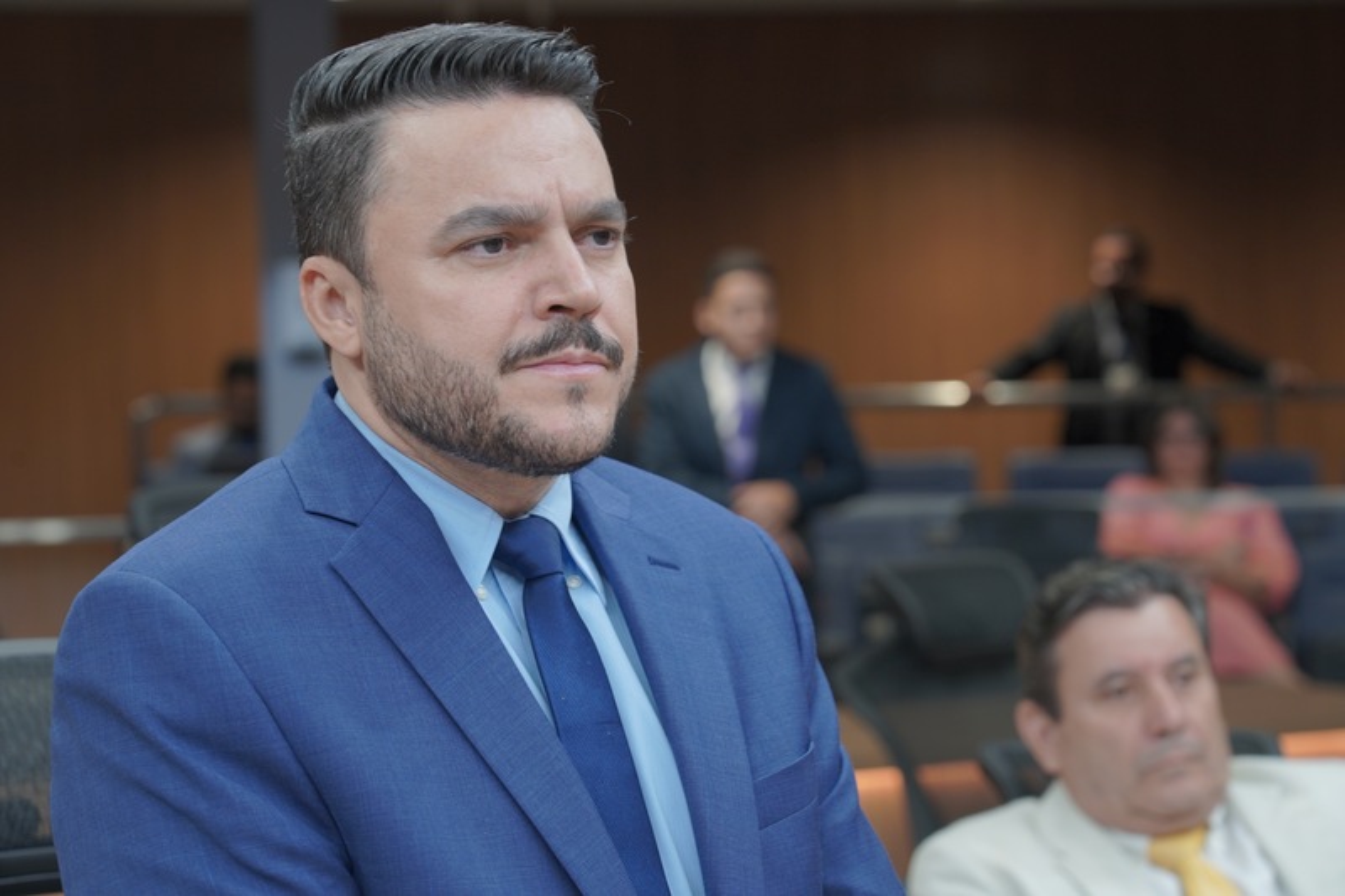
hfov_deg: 19.5
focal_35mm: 105
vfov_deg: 13.0
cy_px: 448
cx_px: 672
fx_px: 3922
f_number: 6.3
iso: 320
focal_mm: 105
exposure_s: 1/40
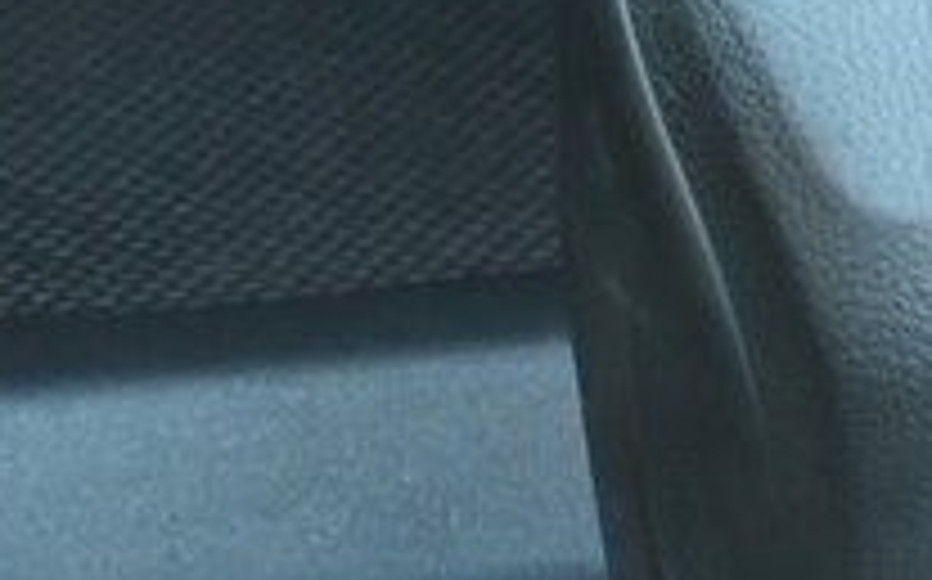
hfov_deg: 6.3
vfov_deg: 3.9
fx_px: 8451
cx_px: 590
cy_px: -866
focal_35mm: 333
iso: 3200
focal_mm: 44
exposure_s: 1/100
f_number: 6
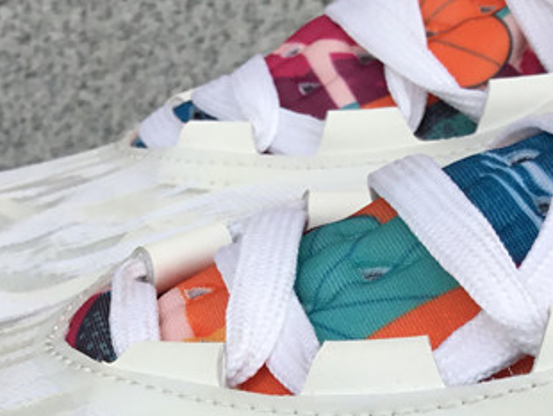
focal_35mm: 90
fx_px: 1439
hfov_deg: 21.6
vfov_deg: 15.4
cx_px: 137
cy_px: 588
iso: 25
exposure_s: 1/536
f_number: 2.4
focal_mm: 3.3
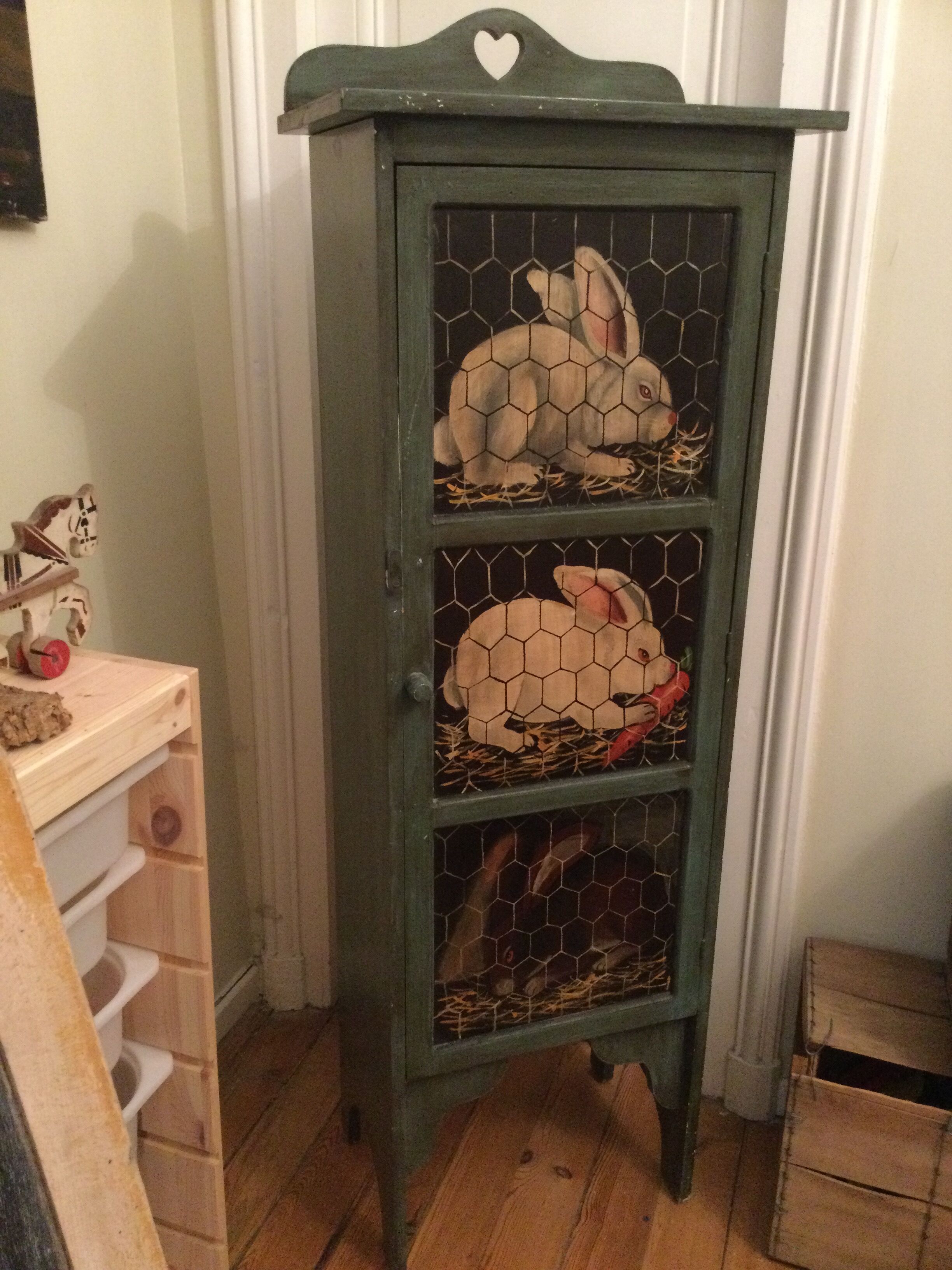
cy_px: 635
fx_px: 1137
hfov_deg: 45.4
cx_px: 476
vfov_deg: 58.4
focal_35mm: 31
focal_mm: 3.3
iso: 500
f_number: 2.4
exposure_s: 1/17
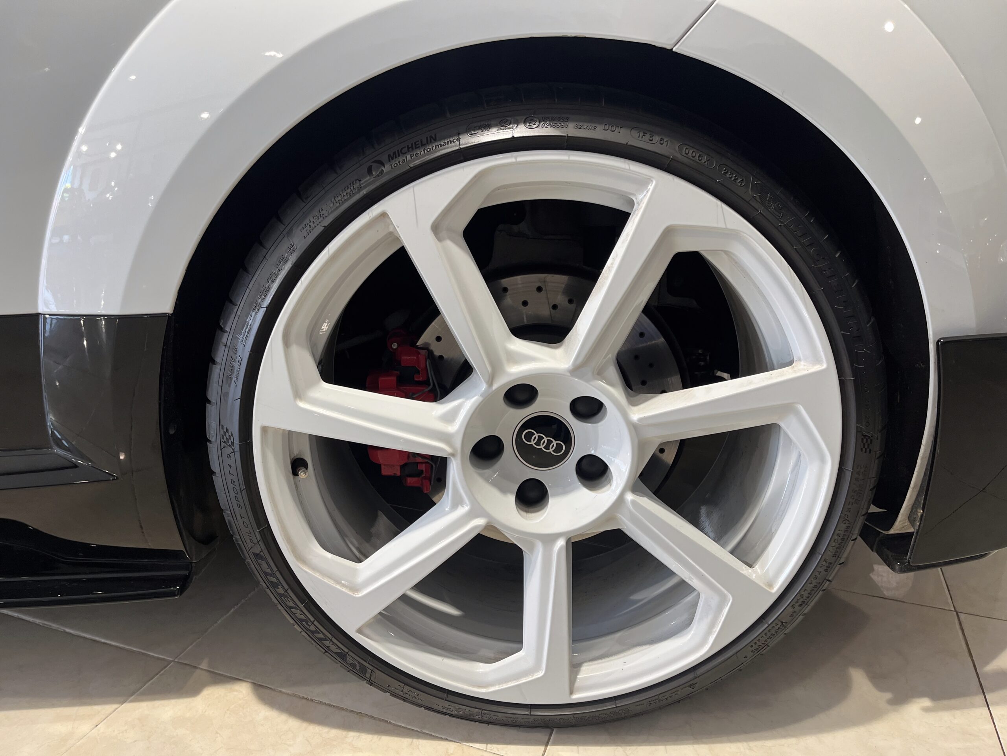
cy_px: 378
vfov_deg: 53.1
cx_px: 504
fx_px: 756
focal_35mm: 26
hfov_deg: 67.3
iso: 80
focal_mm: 5.1
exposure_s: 1/100
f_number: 1.6
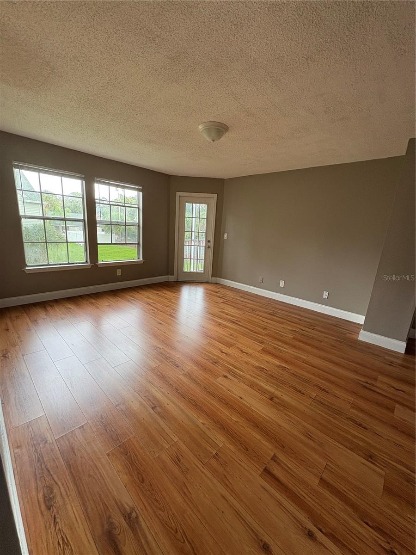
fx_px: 224
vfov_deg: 102.1
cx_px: 208
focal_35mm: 14
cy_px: 278
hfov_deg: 85.7
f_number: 2.2
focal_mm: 2.22
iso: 125
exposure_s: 1/99
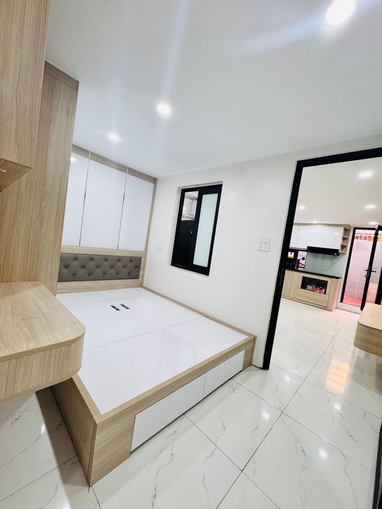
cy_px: 254
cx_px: 191
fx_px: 206
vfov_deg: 102.1
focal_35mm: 14
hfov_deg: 85.7
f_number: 2.2
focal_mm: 2.22
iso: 250
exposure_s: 1/100
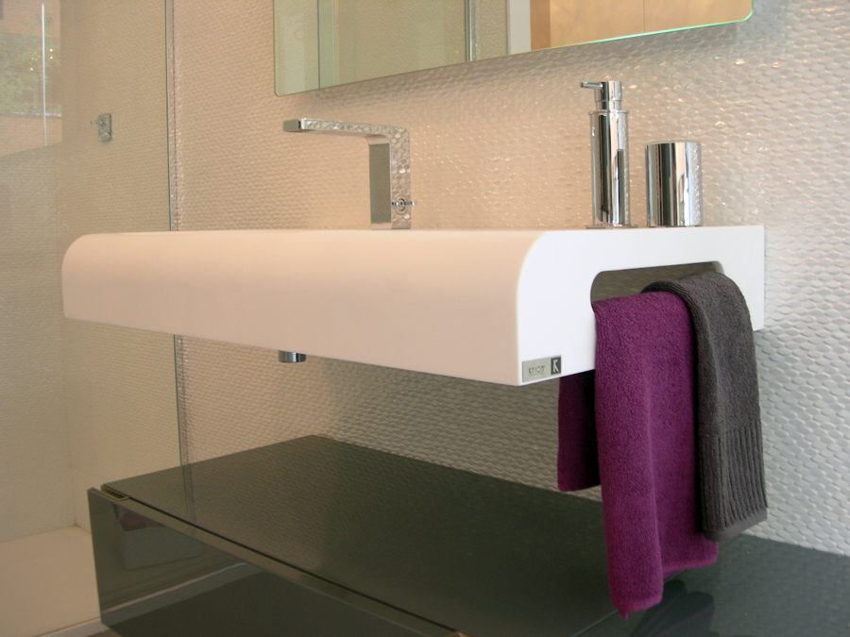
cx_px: 425
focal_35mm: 38
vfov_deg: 37.7
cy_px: 318
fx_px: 933
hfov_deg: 49.0
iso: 50
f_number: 2.8
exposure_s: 1/15.5
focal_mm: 7.8
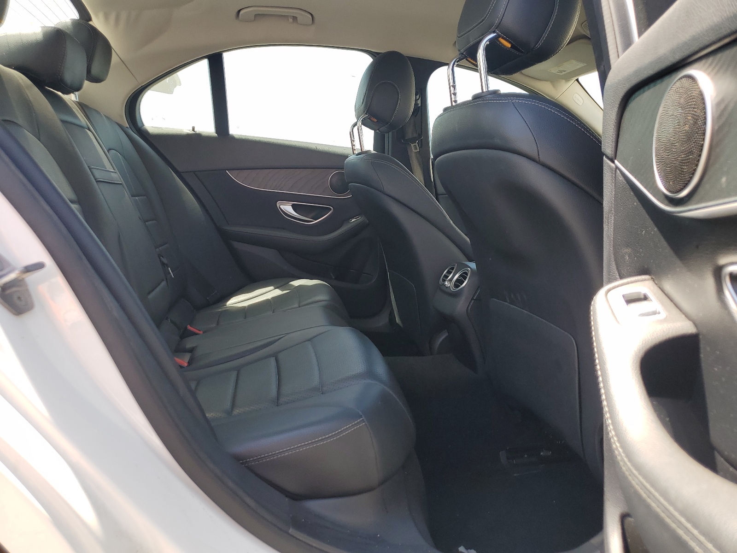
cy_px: 276
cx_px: 368
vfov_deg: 53.1
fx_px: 554
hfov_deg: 67.3
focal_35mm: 26
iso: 50
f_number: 1.5
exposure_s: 1/333
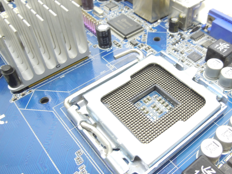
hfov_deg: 49.8
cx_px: 139
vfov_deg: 38.7
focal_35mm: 37
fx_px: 248
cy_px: 92
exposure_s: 1/40
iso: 125
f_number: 3.2
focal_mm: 5.3
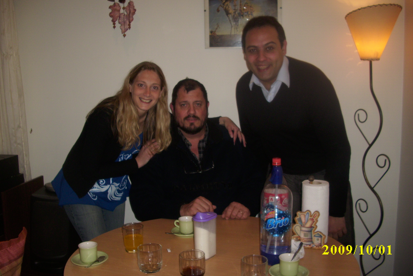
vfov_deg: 40.0
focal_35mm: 33
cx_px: 208
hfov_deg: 57.2
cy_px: 131
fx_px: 379
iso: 50
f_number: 2.8
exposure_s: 1/30
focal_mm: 6.2
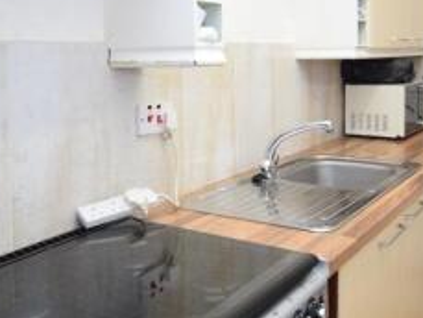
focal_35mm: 45
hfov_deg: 42.0
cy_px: 86
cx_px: 233
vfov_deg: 31.7
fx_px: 550
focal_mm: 15
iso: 500
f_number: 4
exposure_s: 1/60
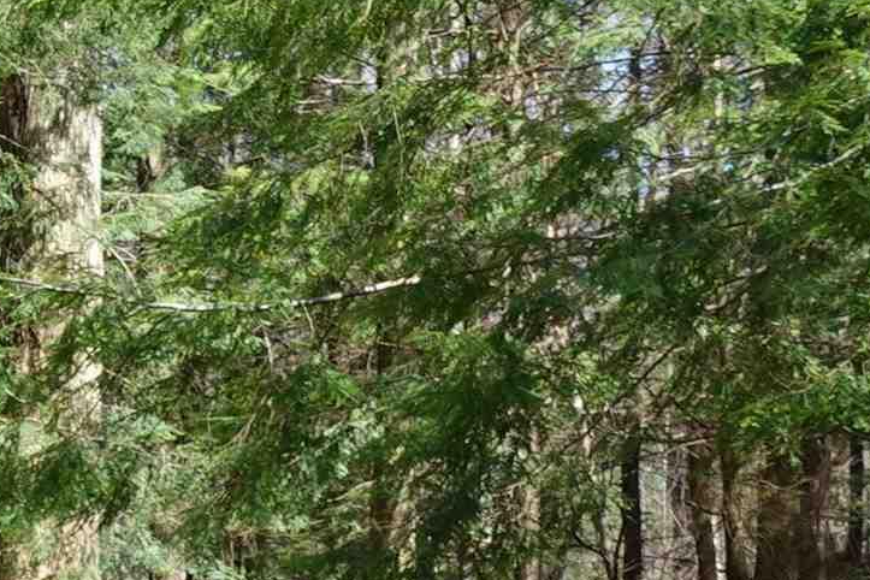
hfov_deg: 17.0
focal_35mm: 102
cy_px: 740
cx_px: -634
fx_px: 2465
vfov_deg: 13.0
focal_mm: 9.4
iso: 125
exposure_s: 1/200
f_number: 4
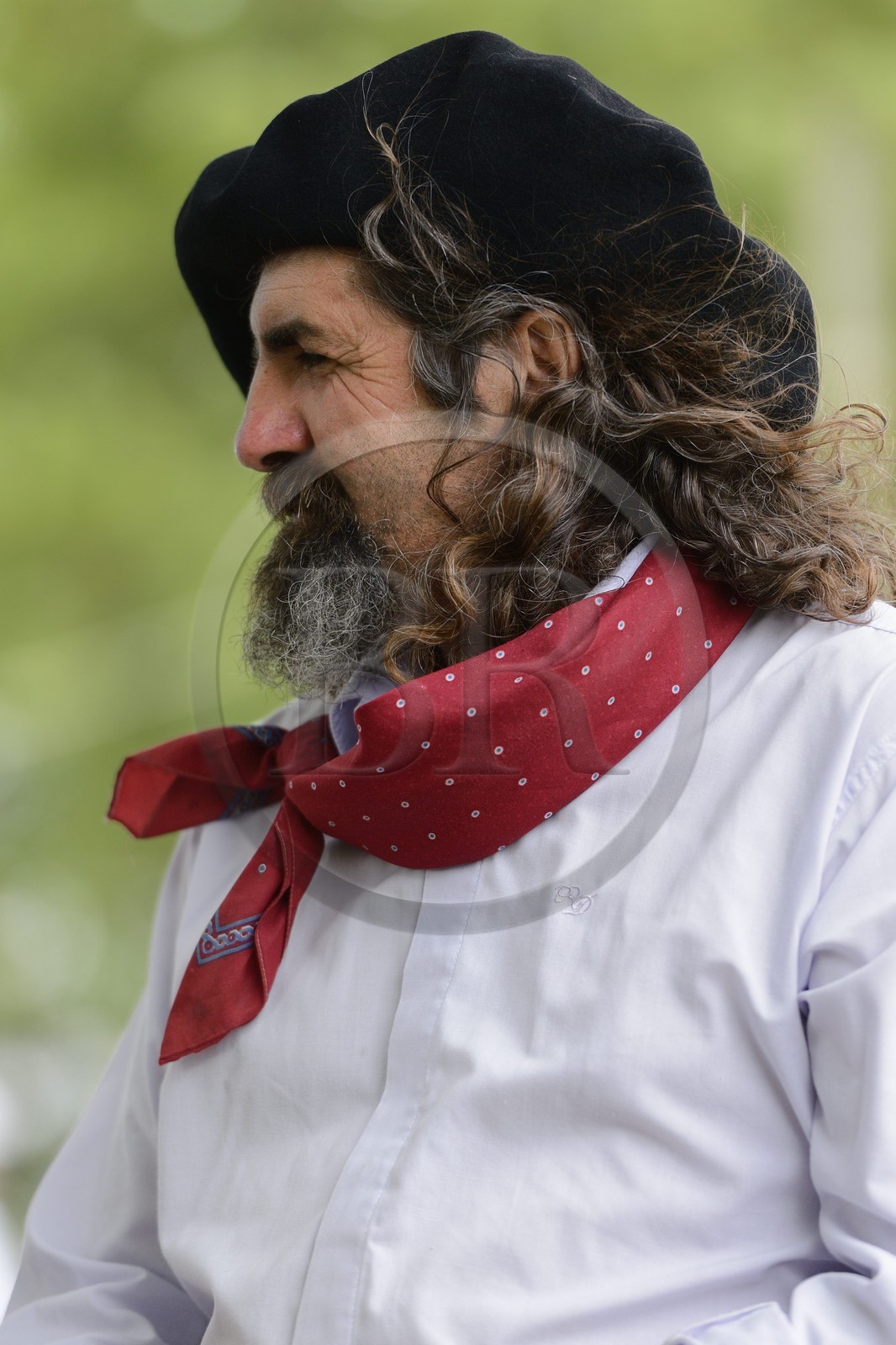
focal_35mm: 200
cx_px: 448
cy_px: 672
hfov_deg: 6.9
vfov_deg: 10.3
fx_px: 7469
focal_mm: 200
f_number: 2.8
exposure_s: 1/800
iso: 800
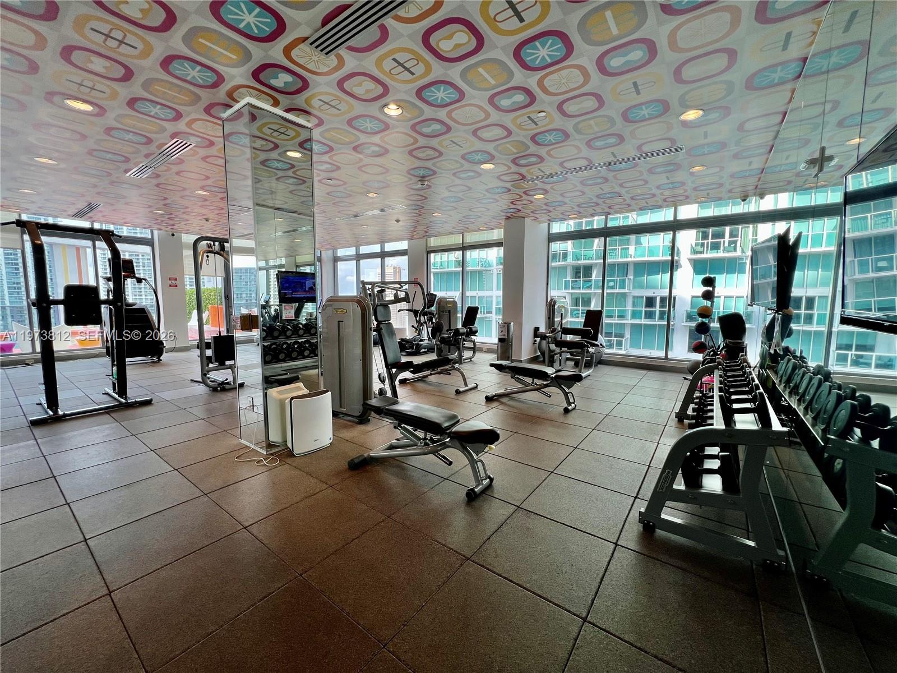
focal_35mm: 13
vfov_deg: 89.9
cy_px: 336
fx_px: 337
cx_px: 448
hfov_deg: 106.2
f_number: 1.8
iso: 32
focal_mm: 1.57
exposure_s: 1/120
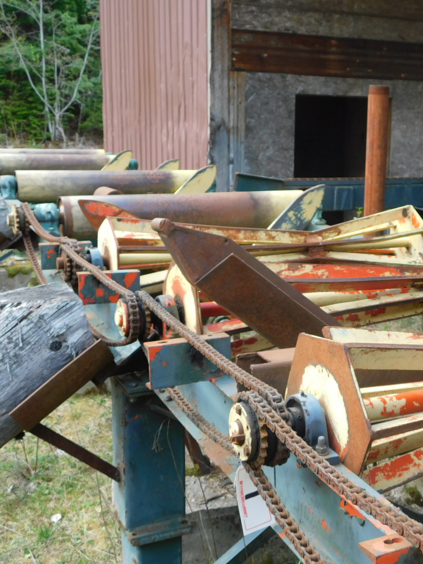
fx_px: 798
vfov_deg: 38.9
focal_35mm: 49
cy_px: 285
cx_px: 328
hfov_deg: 29.1
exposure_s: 1/100
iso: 125
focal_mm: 6.3
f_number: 3.5
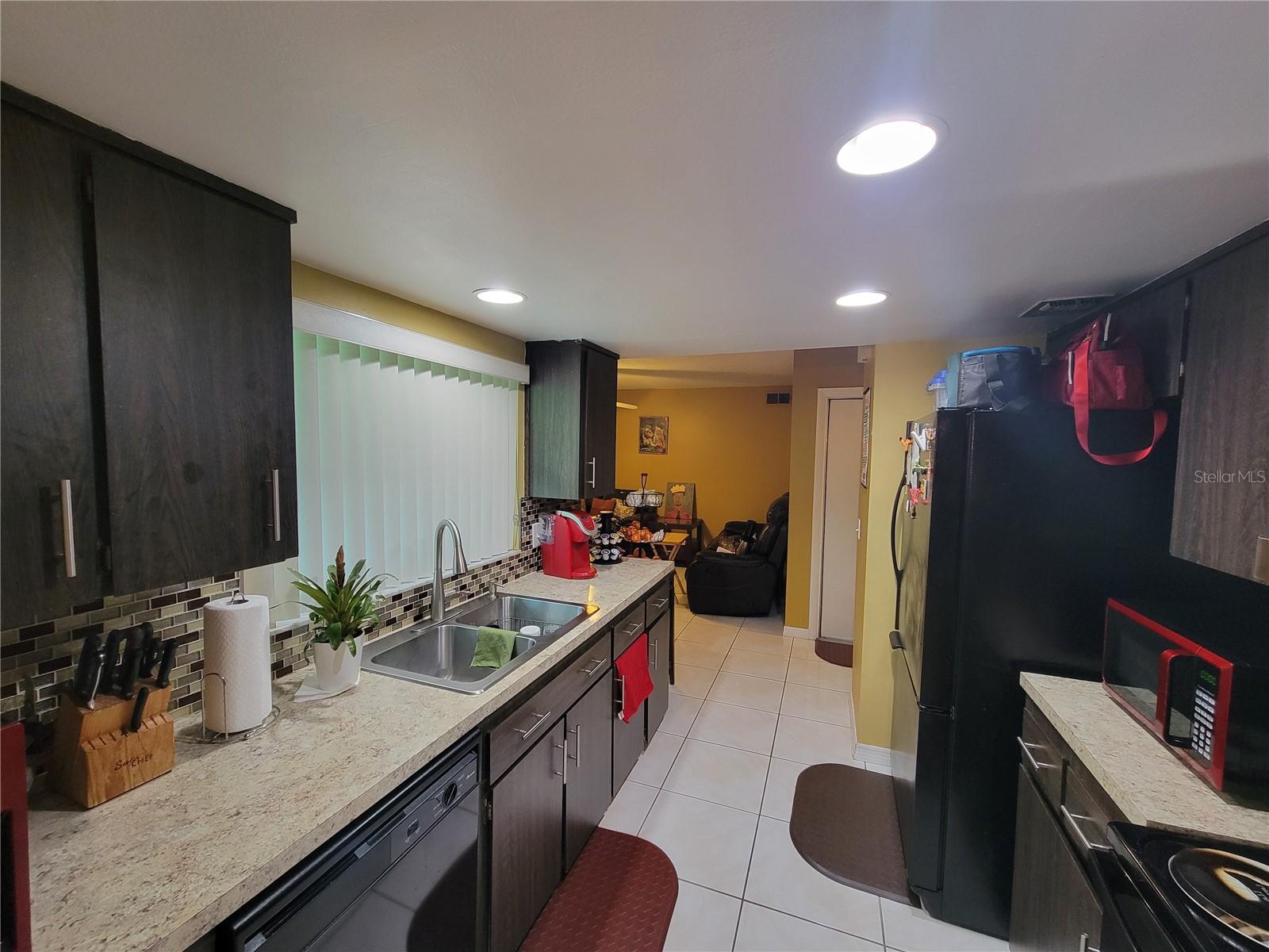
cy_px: 476
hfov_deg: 106.2
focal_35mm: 13
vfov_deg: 89.9
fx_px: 477
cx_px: 634
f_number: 2.2
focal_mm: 2.2
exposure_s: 1/40
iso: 320
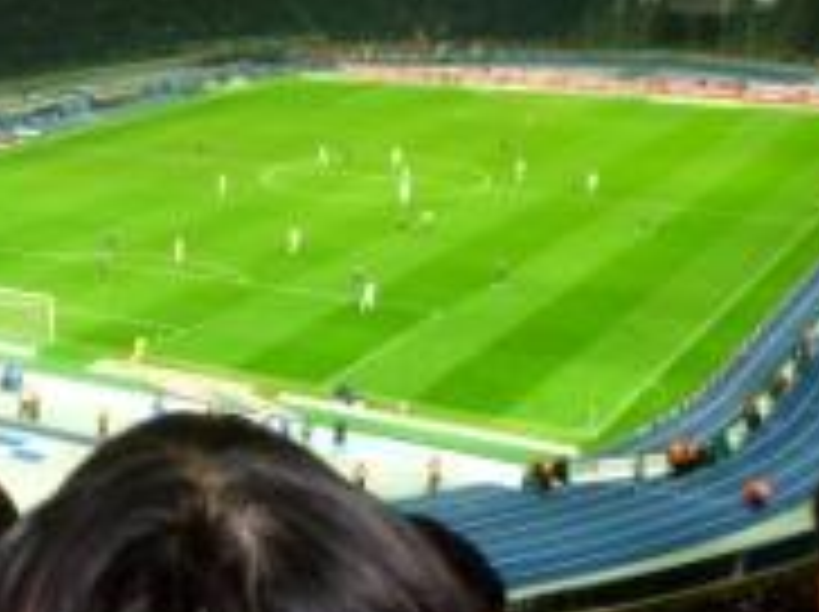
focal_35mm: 69
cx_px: 94
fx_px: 1630
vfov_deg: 21.1
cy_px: 428
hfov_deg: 27.3
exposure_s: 1/60
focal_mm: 4.9
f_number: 3.3
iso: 400
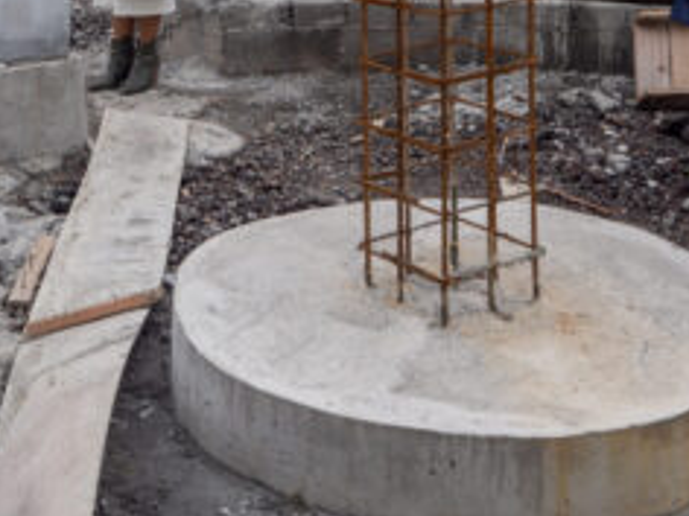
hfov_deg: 29.6
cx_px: 228
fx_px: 1294
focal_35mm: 65
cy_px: -38
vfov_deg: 21.5
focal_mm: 15
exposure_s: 1/400
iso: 200
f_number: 5.6
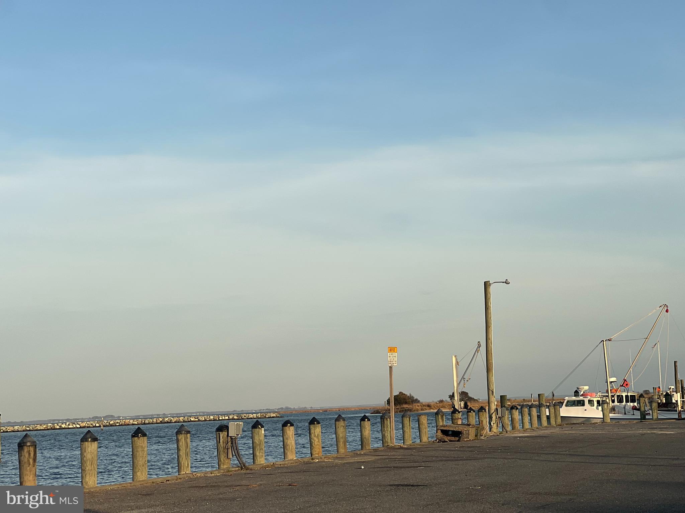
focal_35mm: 77
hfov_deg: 25.3
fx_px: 1524
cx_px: 342
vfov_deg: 19.1
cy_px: 256
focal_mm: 9
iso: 32
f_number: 2.8
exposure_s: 1/694
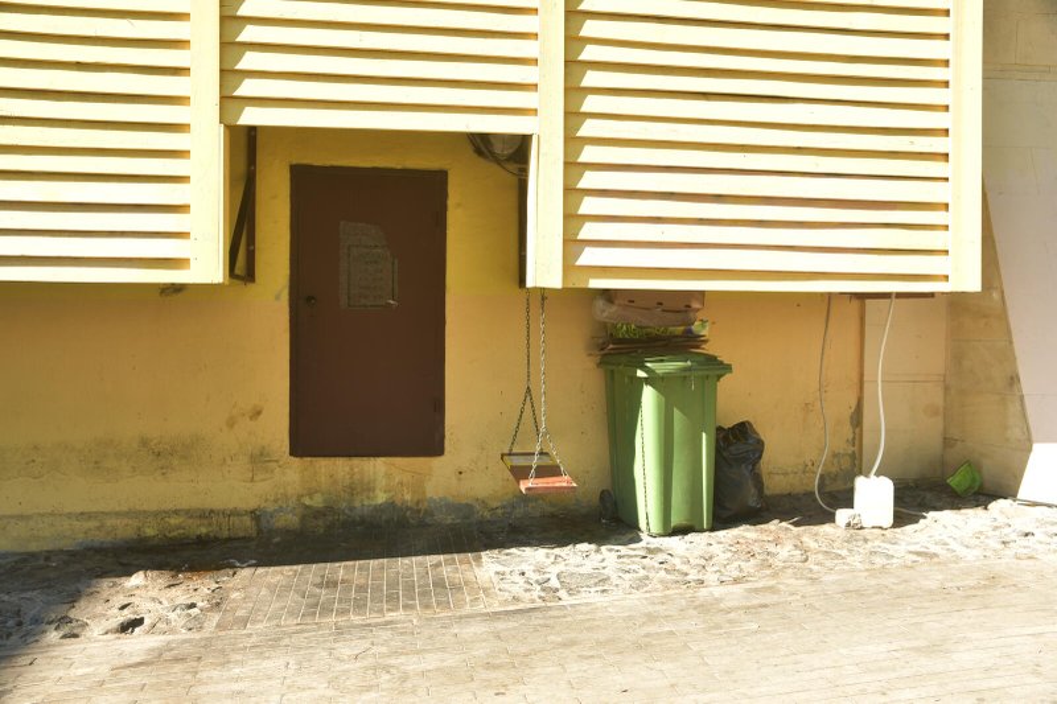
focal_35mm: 33
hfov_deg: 57.2
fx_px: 969
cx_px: 528
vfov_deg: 40.0
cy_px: 352
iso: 100
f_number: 6.3
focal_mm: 22
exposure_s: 1/25
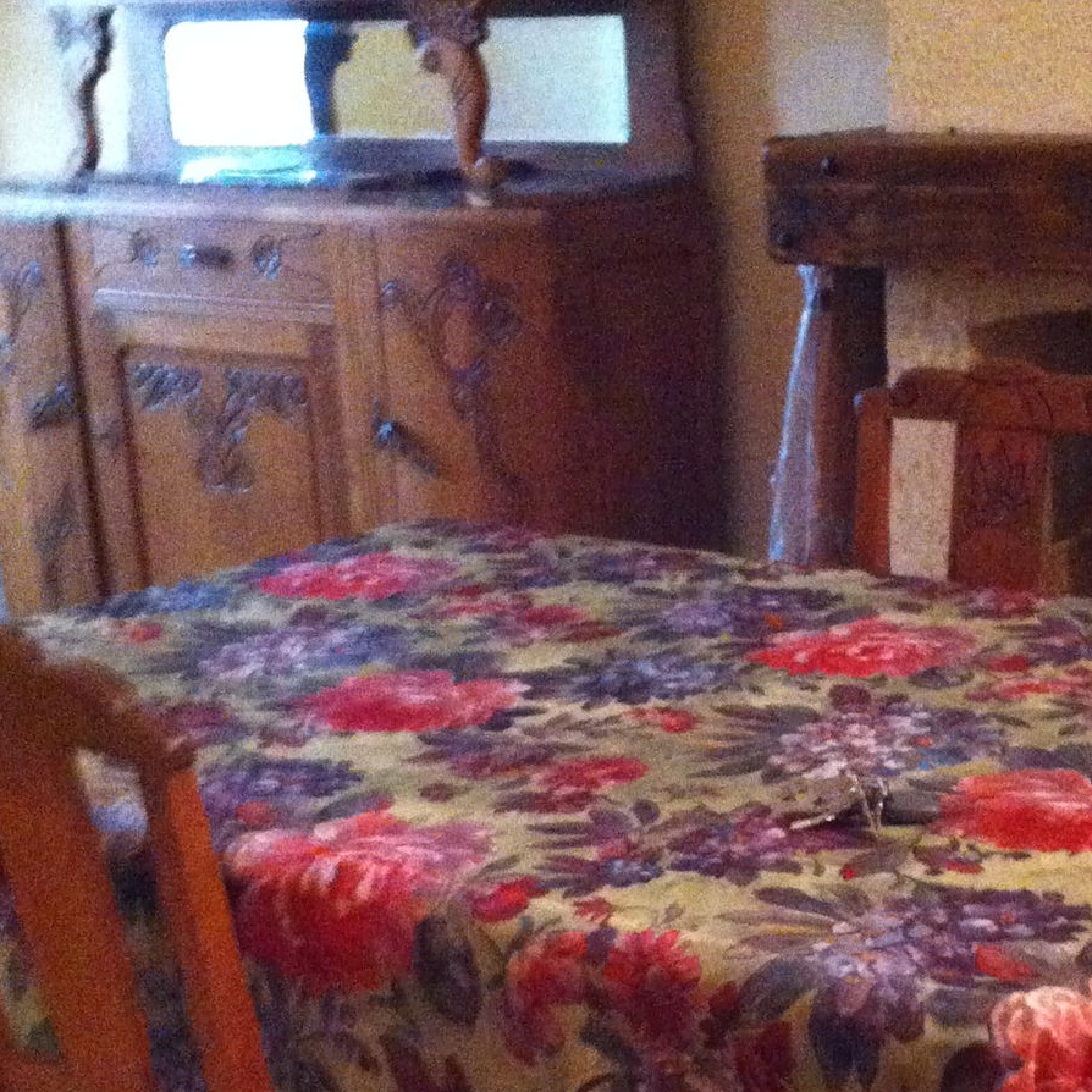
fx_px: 2641
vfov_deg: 23.1
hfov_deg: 23.1
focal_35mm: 74
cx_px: 818
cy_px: 851
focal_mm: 3.85
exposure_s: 1/15
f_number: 2.8
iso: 1000
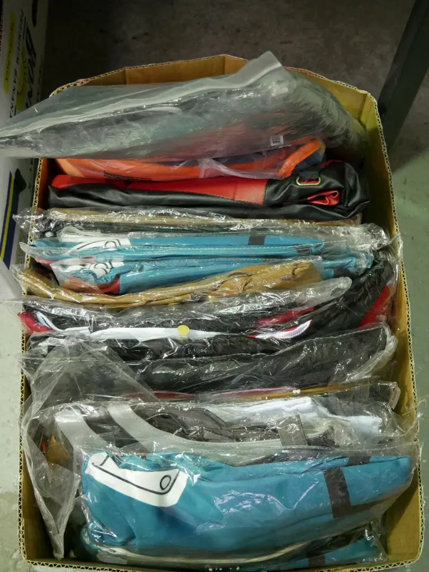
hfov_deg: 32.9
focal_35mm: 44
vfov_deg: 42.9
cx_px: 214
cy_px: 286
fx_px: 727
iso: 3200
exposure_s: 1/60
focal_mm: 22
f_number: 4.2
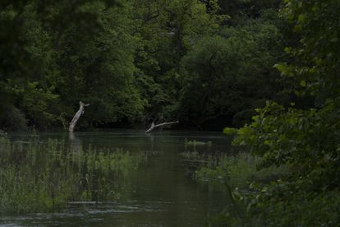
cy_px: 114
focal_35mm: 105
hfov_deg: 19.5
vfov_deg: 13.0
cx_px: 170
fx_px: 992
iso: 100
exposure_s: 1/1600
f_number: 4
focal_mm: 105
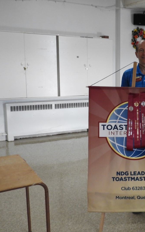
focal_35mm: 47
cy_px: 116
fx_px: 297
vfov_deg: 42.6
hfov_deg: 25.7
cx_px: 154
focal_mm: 5.9
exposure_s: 1/30
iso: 360
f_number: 3.6
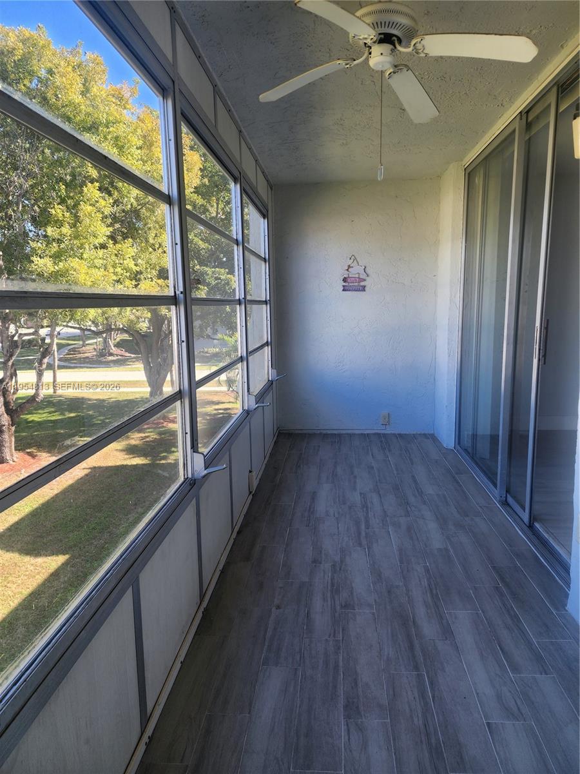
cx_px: 290
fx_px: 514
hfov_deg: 58.9
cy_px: 387
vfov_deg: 73.9
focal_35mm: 23
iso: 25
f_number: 1.8
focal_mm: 6.4
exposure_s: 1/180
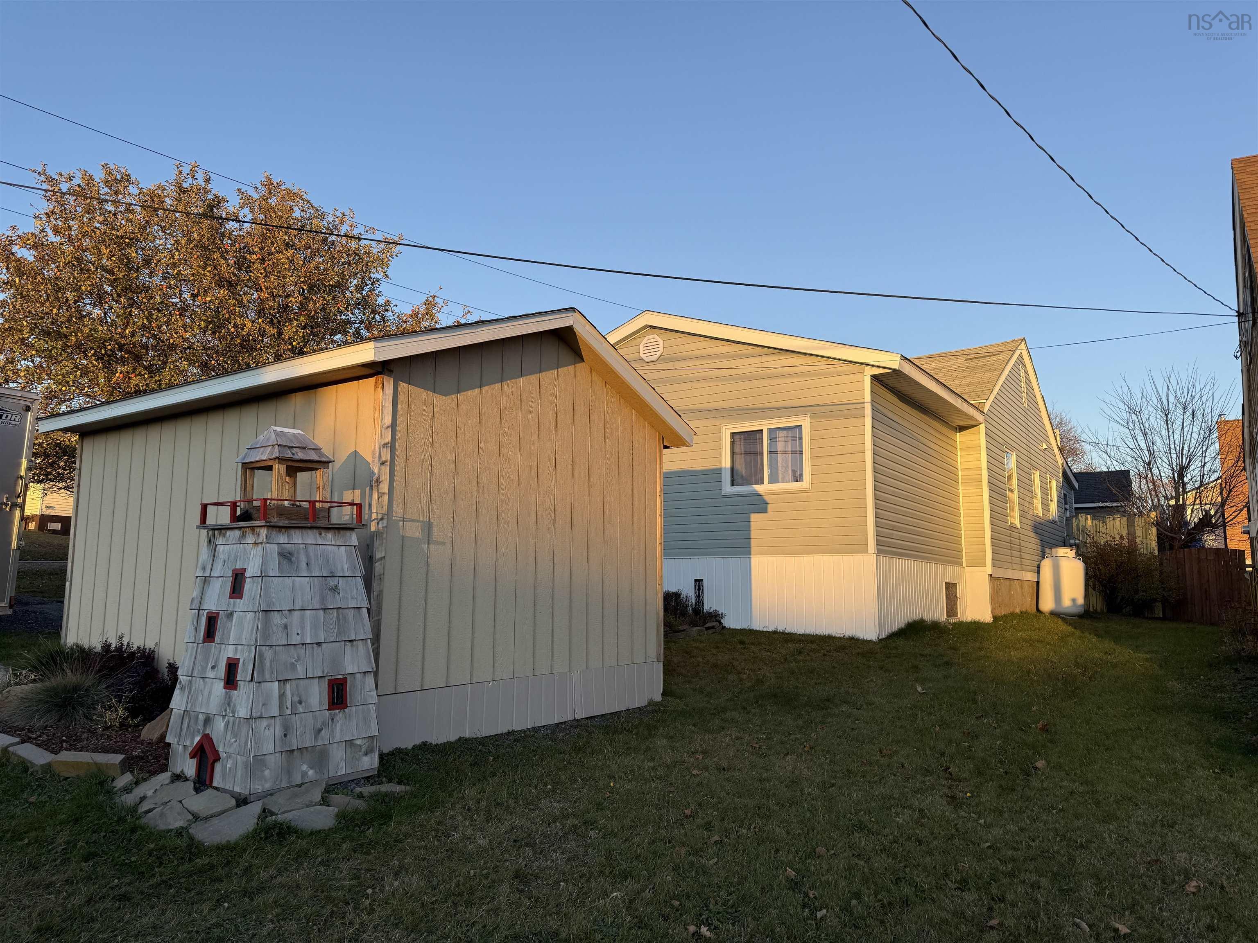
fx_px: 872
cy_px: 472
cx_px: 629
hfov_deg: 71.6
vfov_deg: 56.8
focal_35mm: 24
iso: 80
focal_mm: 6.76
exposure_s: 1/1075
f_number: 1.78
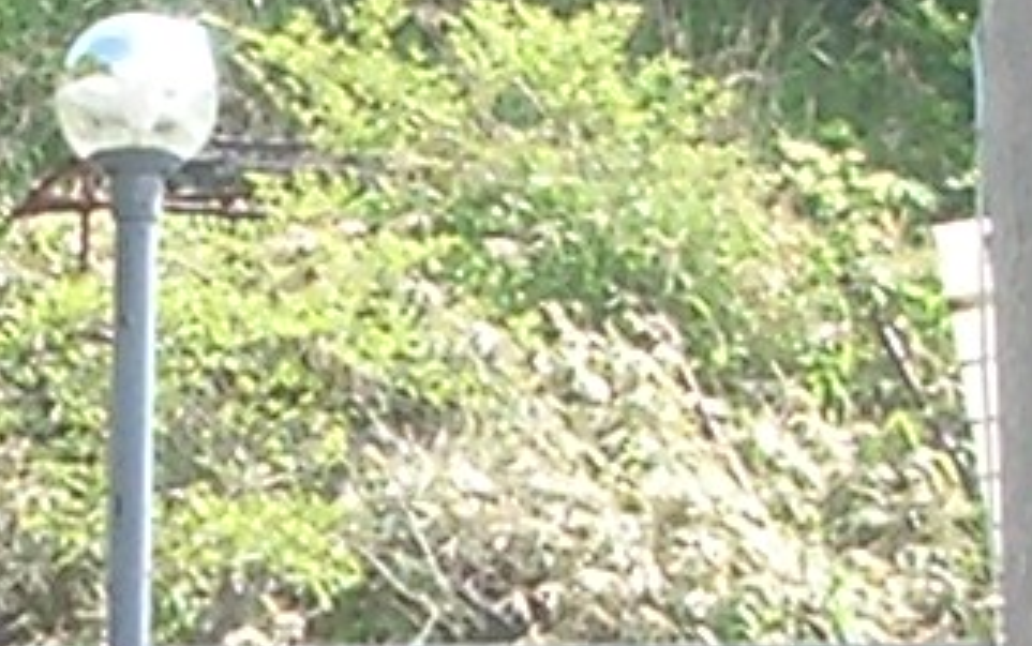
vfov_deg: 4.4
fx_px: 8329
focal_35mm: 296
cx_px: 203
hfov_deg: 7.1
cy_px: 694
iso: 80
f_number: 2.6
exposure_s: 1/320
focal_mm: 5.8
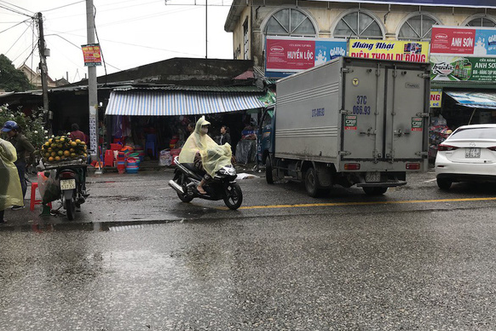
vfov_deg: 40.0
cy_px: 169
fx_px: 455
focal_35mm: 33
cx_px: 273
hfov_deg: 57.1
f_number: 1.8
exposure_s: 1/344
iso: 20
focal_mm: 3.99
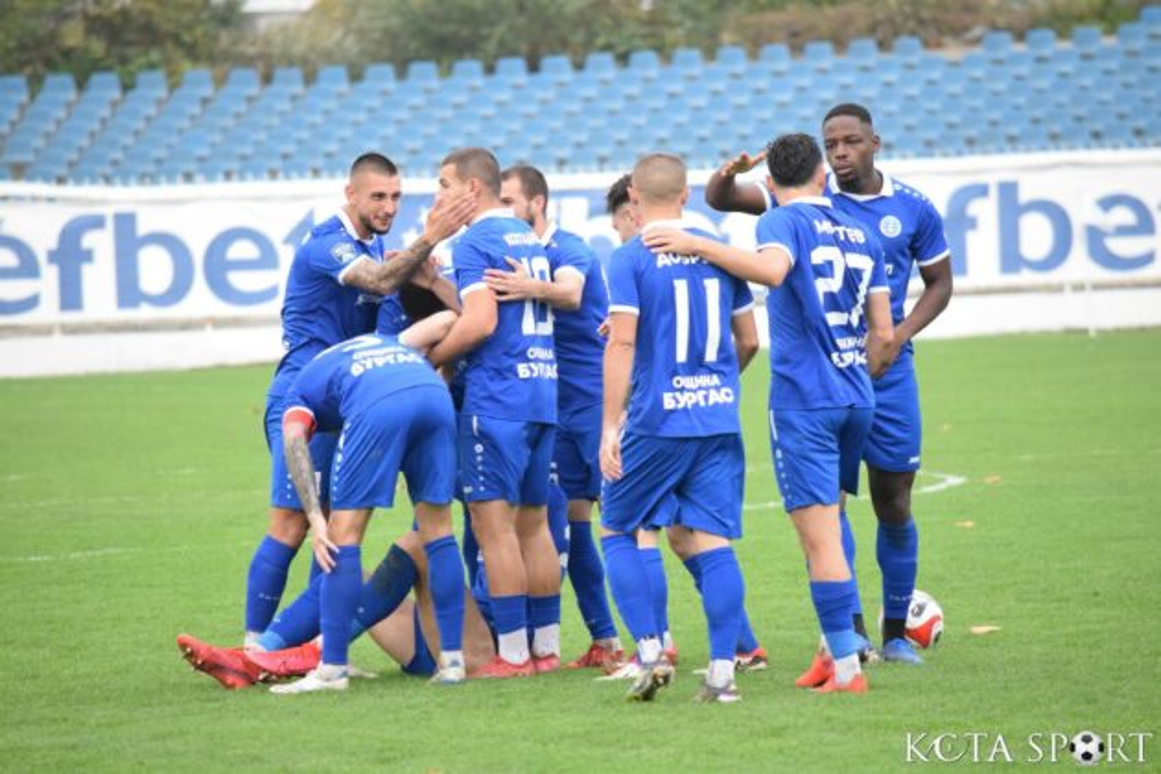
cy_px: 387
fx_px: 10642
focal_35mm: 330
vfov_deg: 4.2
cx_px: 580
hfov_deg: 6.2
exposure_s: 1/800
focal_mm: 220
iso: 3200
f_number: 5.3
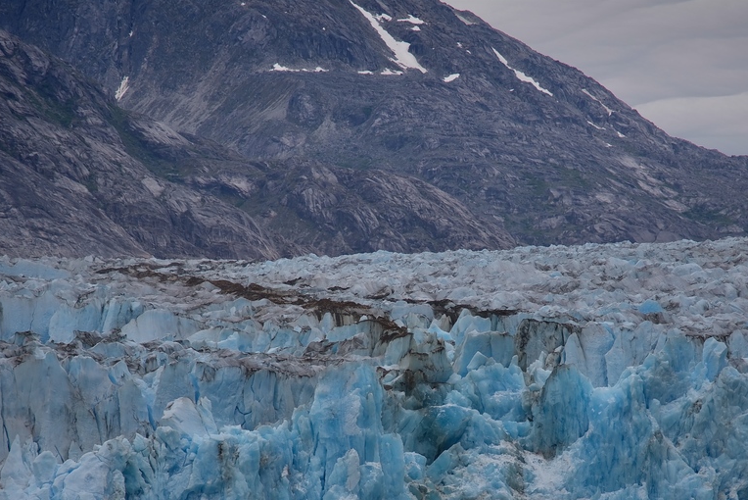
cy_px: 417
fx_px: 4178
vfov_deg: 6.8
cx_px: 451
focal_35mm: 201
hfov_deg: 10.2
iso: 100
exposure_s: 1/250
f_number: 5
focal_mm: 120
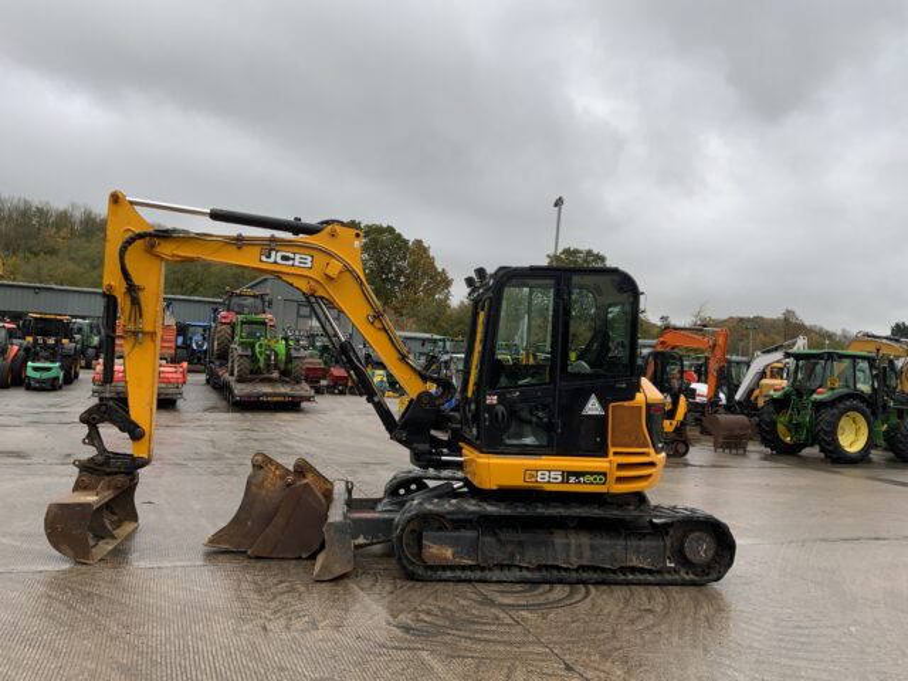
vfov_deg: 48.2
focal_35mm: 29
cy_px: 340
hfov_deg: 61.7
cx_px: 454
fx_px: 761
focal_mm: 3
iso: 20
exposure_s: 1/122
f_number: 1.8
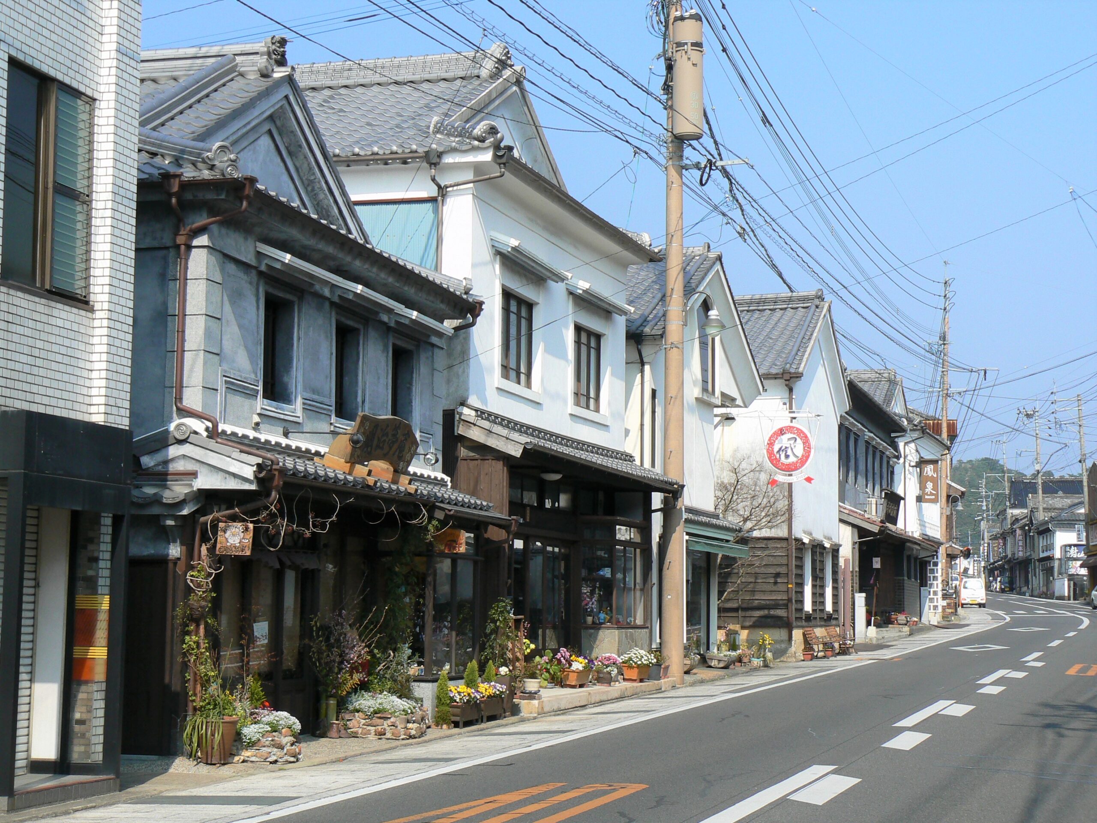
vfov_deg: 22.9
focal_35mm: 64
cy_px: 412
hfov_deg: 30.3
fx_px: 2028
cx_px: 548
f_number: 6.3
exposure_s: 1/500
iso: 80
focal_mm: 10.7
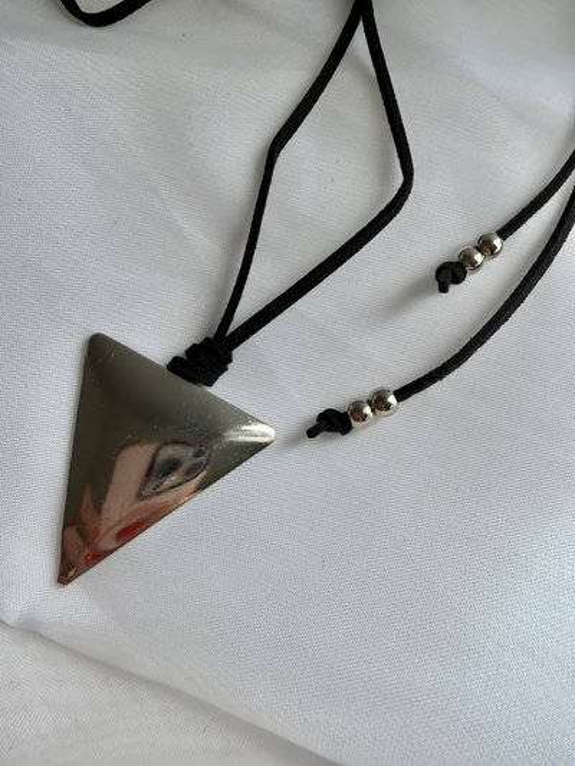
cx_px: 288
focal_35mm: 24
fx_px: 531
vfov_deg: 71.6
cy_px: 383
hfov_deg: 56.8
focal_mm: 2.22
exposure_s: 1/577
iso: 40
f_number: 2.2
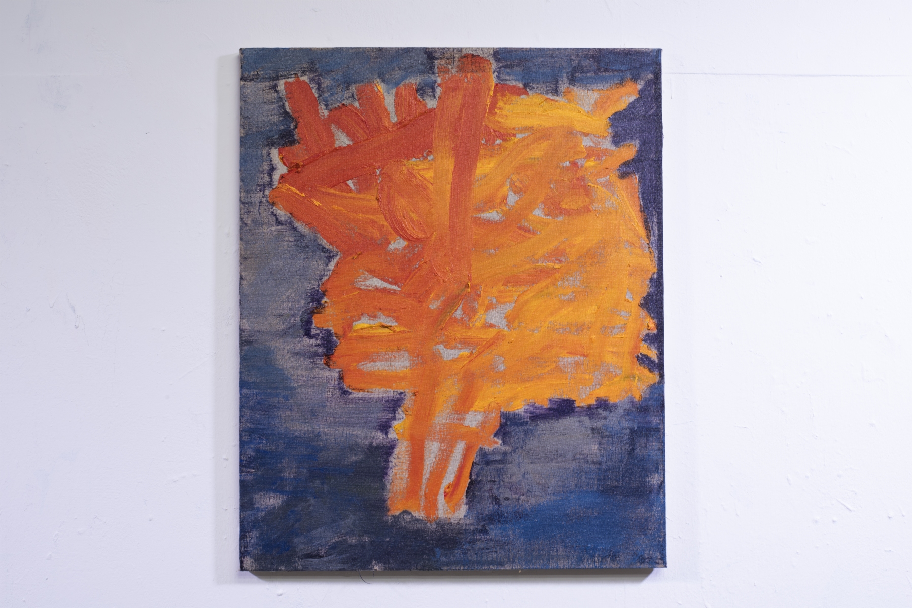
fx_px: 1267
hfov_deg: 39.6
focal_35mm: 50
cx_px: 456
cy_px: 304
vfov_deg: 27.0
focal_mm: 50
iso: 31
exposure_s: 1.6
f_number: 13
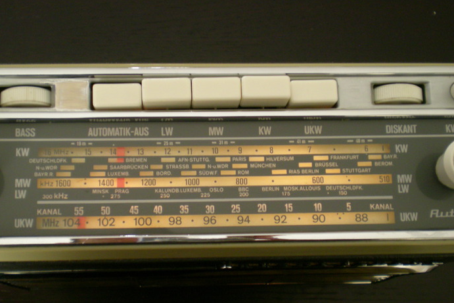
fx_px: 668
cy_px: 175
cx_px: 212
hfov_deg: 37.5
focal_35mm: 53
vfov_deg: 25.5
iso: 200
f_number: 3.5
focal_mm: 7.4
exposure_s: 1/13.8
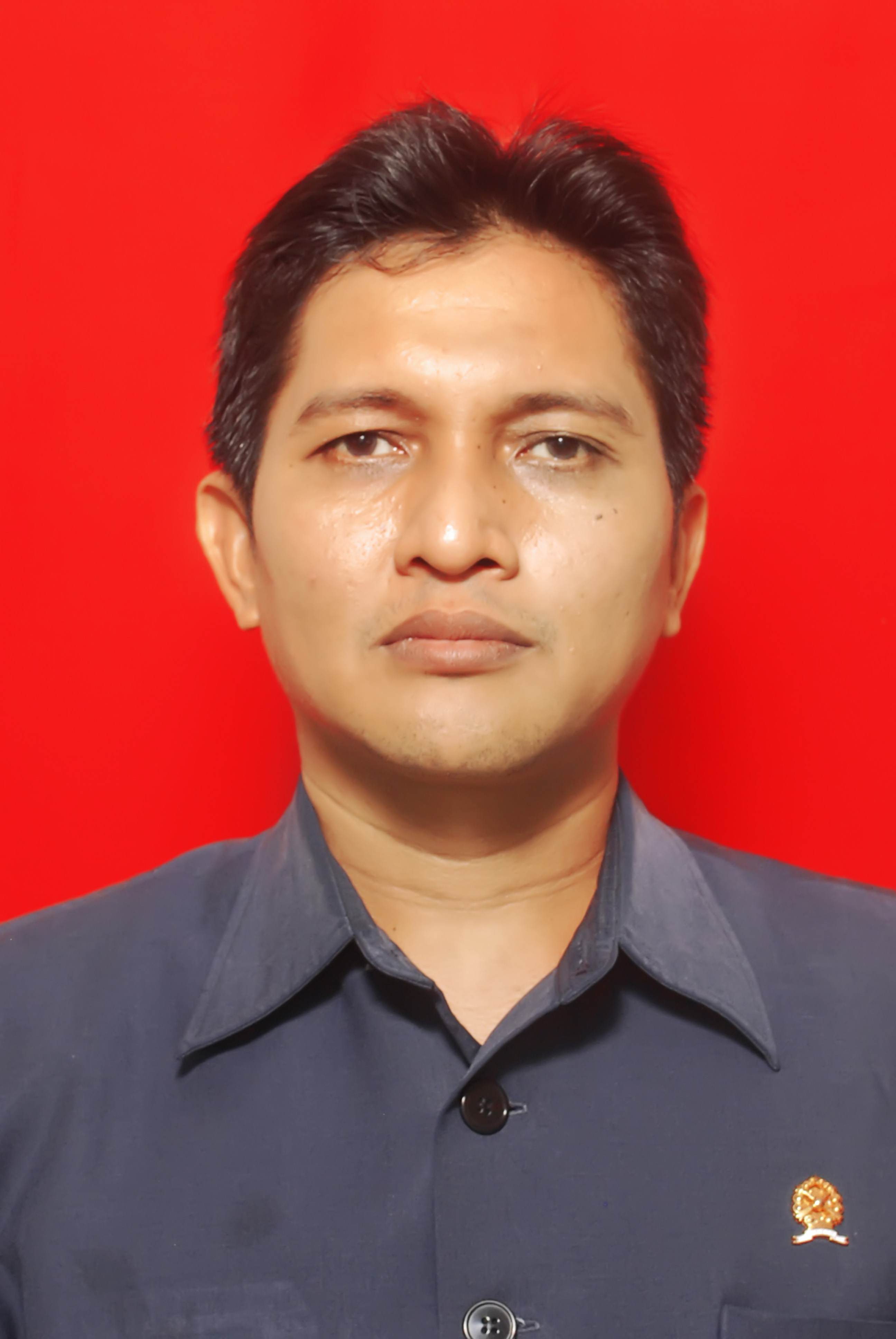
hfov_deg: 28.2
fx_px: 1787
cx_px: 448
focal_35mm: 48
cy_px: 670
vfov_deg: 41.1
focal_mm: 32
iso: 400
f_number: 4.8
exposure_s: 1/20
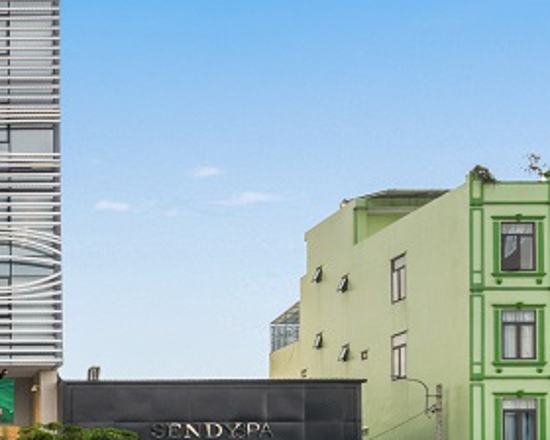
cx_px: -159
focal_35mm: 57
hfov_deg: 27.7
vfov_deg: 26.2
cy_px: 92
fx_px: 928
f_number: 9
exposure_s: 1/13
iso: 160
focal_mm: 17
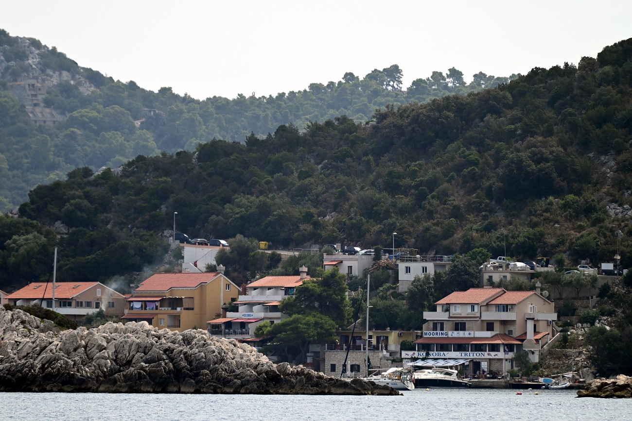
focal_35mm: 300
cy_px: 210
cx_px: 316
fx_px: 5267
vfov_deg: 4.6
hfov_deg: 6.9
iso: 200
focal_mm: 300
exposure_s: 1/1000
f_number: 5.6
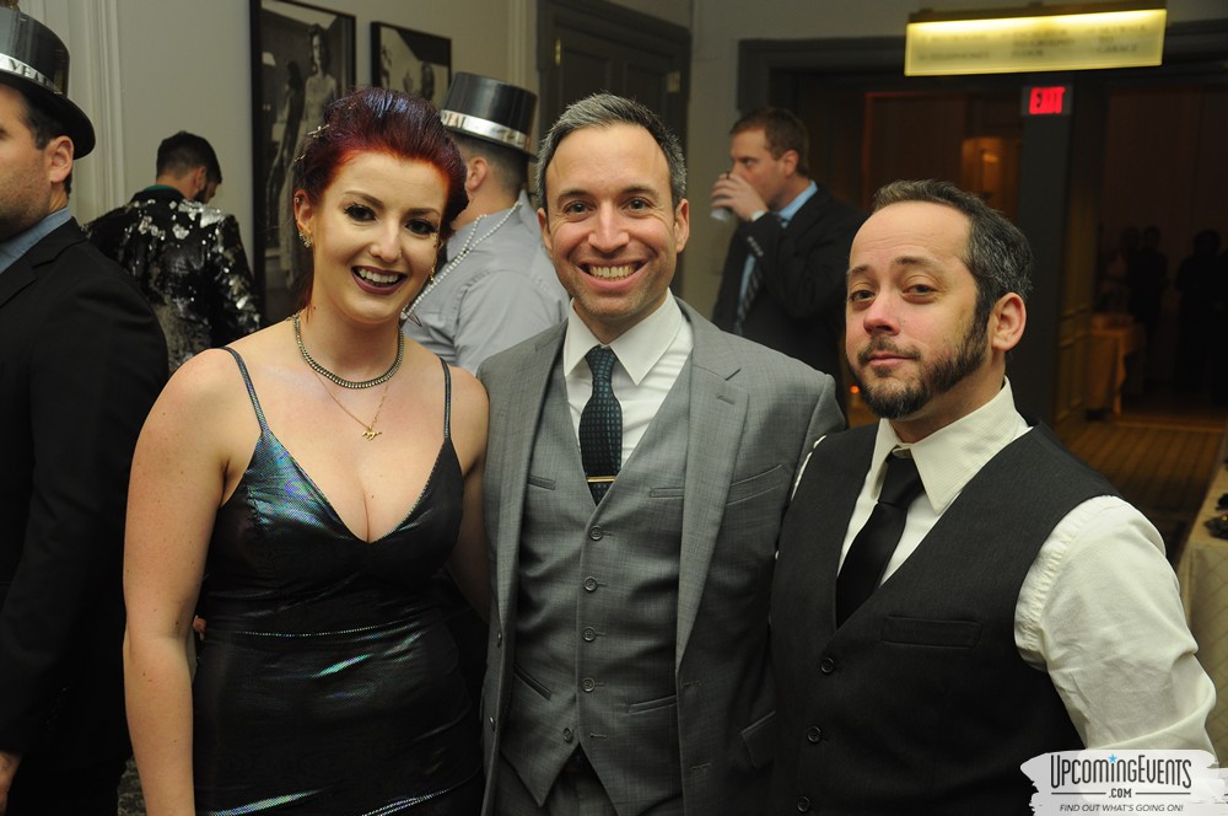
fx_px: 1533
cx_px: 614
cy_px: 408
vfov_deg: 29.8
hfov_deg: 43.7
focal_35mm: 45
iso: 400
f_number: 4.2
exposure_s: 1/50
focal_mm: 30
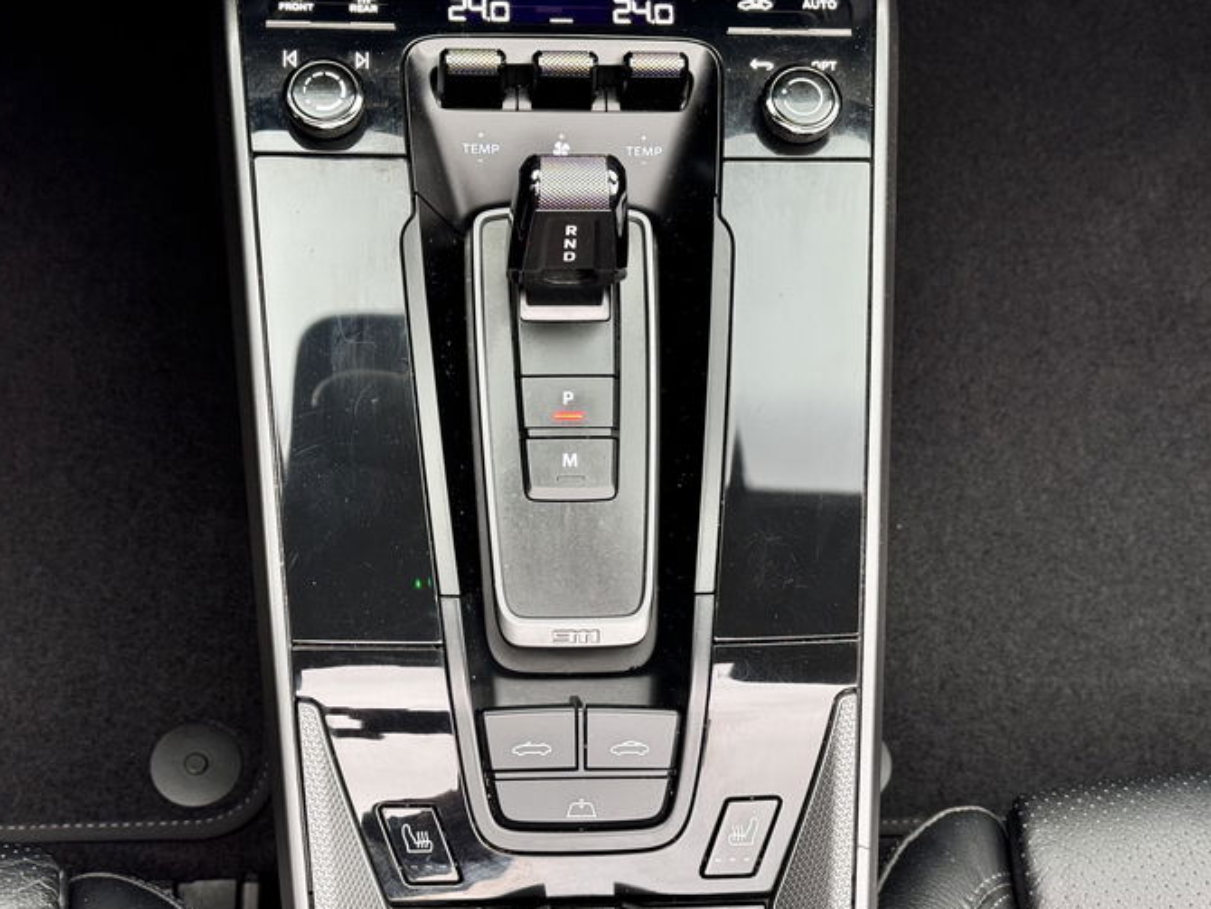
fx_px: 1925
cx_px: 591
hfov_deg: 34.9
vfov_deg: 26.6
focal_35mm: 55
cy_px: 416
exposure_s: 1/100
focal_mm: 6.76
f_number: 1.78
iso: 160
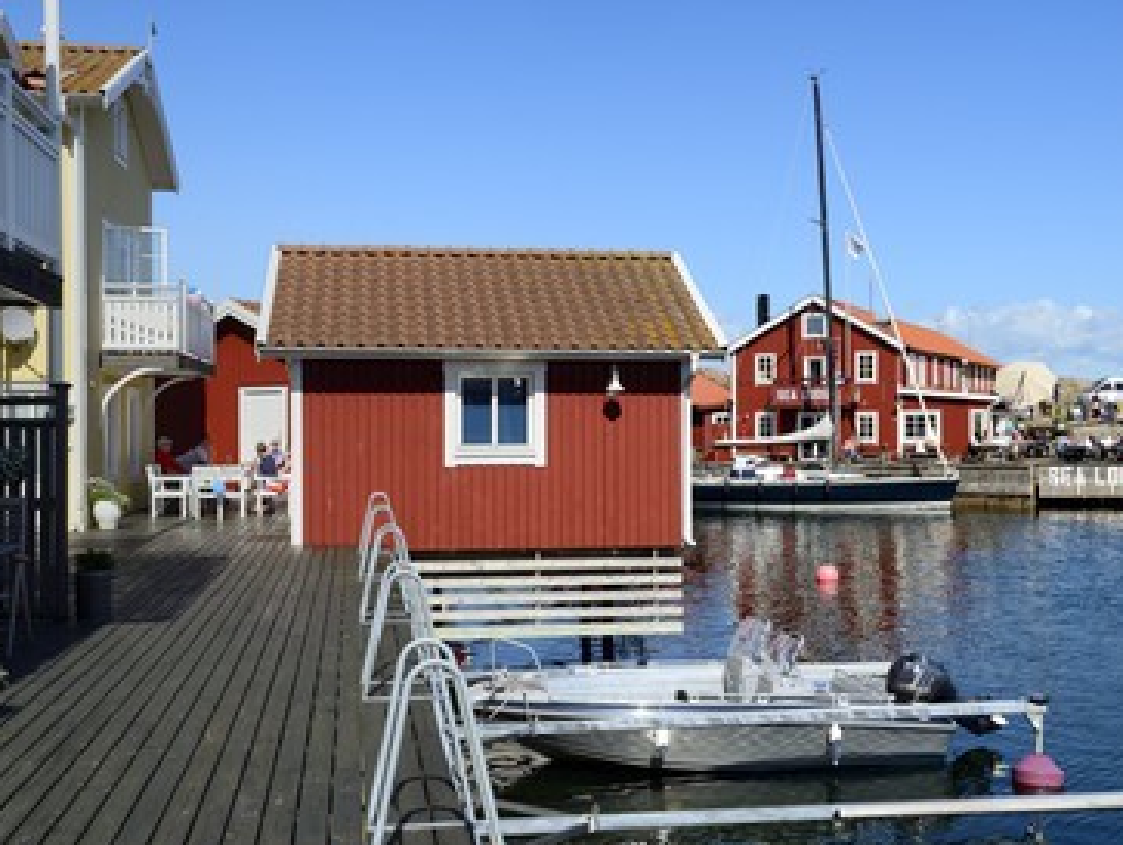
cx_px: 579
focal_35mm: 40
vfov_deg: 36.0
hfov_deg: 46.7
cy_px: 430
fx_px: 1299
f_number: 14
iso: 200
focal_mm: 36
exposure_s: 1/250
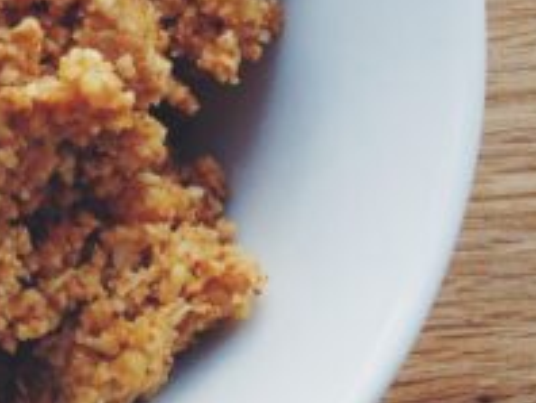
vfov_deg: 10.5
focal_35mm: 140
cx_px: -241
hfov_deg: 13.4
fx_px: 2170
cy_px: -41
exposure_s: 1/60
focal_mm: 4.12
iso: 64
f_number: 2.4
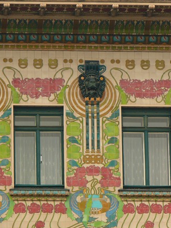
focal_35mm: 446
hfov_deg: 3.3
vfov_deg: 4.4
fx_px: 2940
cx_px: 167
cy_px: 123
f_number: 4
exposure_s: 1/125
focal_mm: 54.5
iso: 100
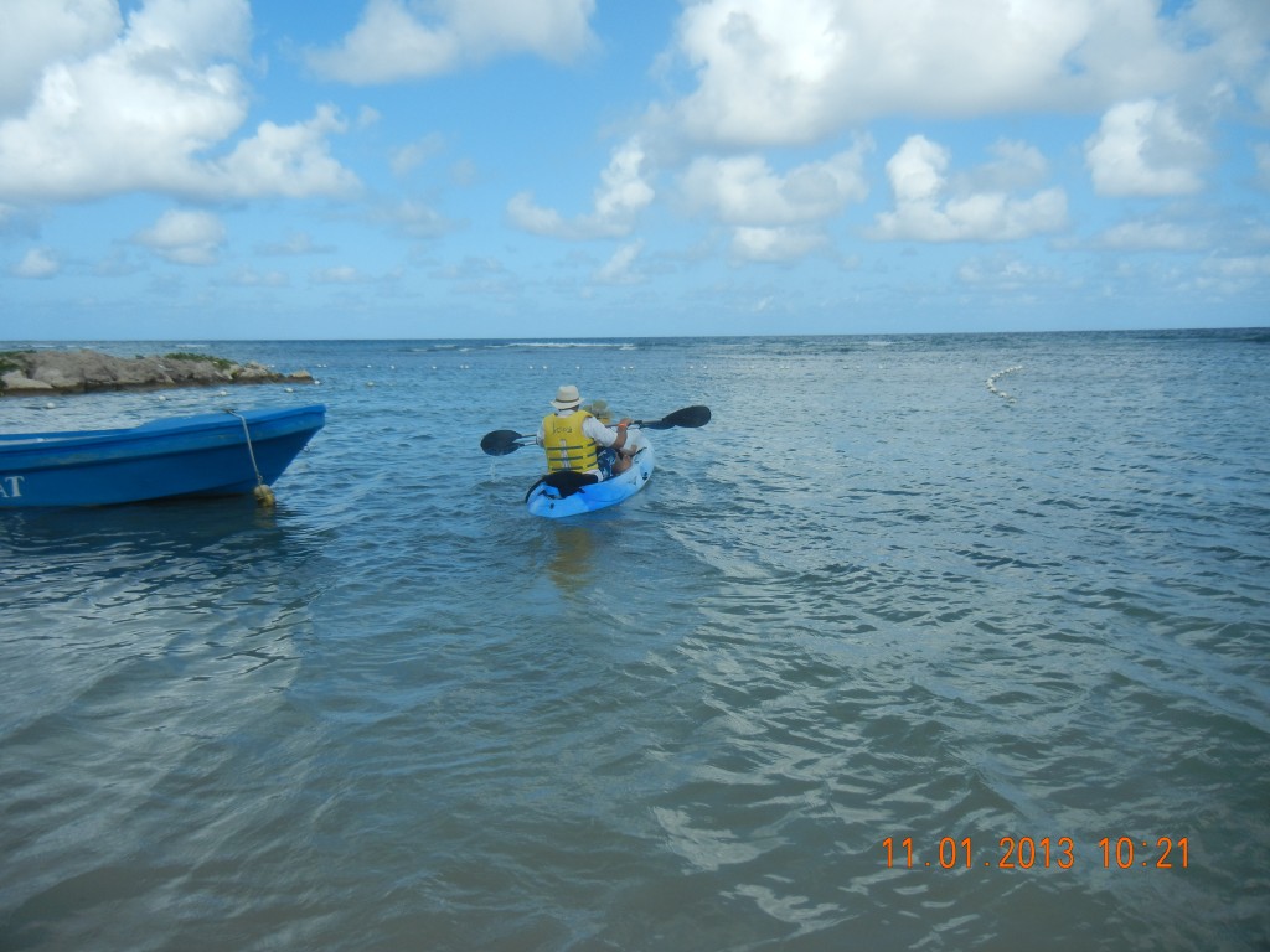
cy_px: 476
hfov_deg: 60.0
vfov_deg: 46.8
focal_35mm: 30
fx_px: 1101
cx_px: 635
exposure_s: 1/479
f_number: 7
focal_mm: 5.4
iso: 160
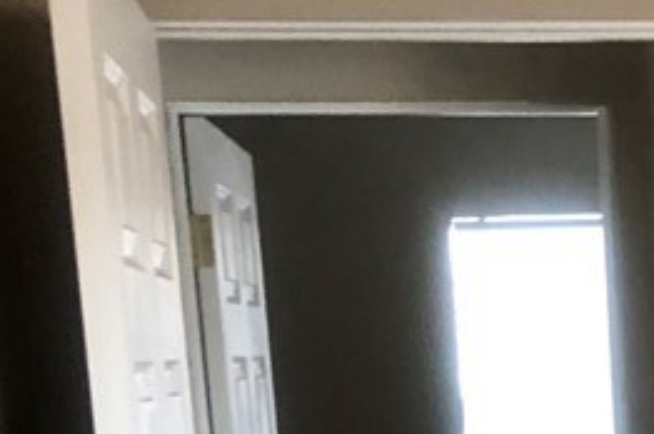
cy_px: 861
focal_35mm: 114
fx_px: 2068
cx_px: 846
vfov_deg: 10.9
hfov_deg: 16.9
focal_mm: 3.99
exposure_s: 1/12
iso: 100
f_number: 1.8
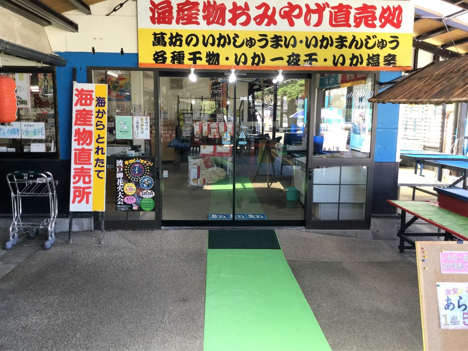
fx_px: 419
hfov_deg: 58.4
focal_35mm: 31
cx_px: 234
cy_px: 176
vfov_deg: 45.4
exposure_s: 1/40
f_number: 2.4
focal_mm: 3.3
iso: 25
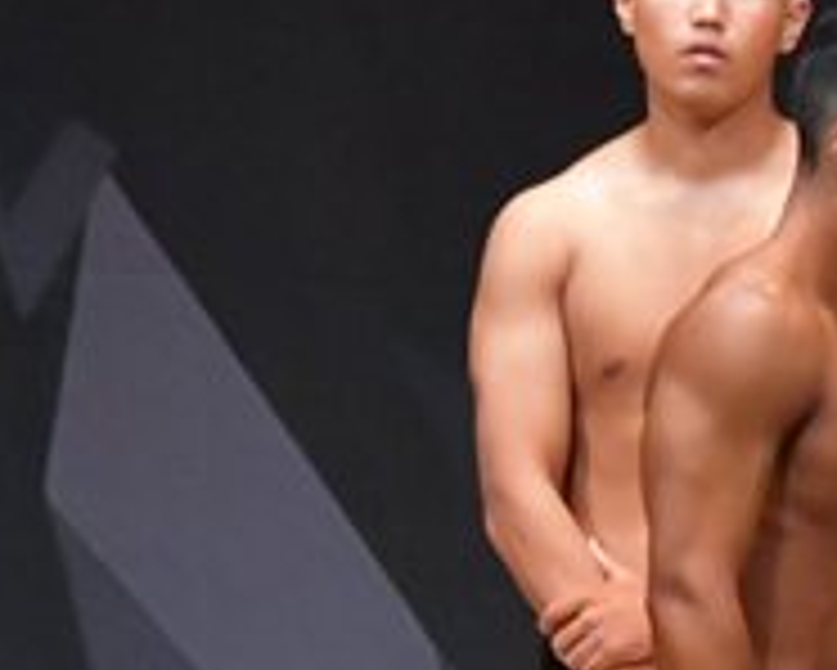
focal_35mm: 940
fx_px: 23298
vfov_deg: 1.6
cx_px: 1555
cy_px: 823
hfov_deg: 2.1
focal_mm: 160
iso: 8000
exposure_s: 1/400
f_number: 5.6
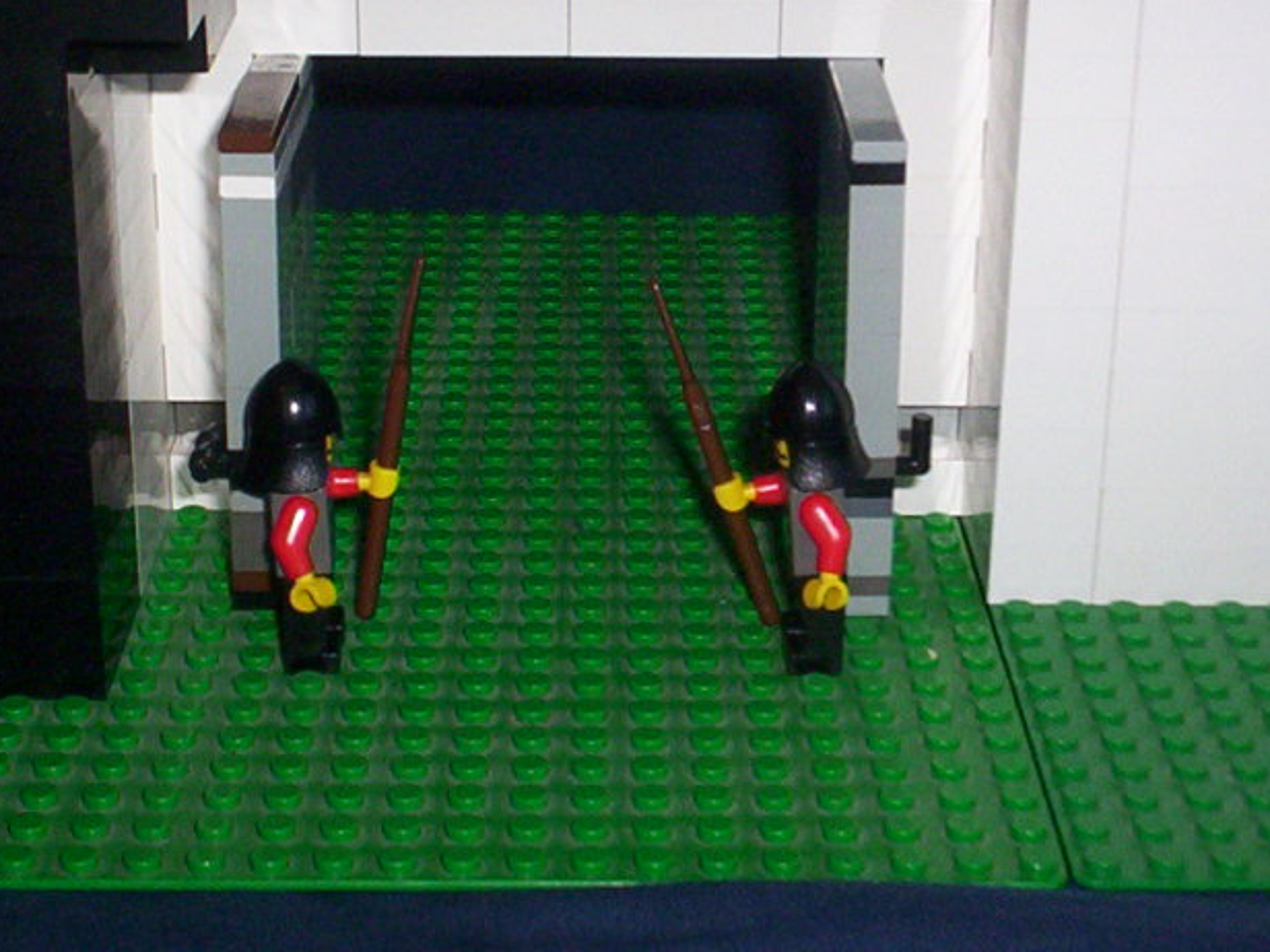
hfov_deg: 26.7
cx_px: 616
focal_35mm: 73
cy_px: 334
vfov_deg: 20.1
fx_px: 2678
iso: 140
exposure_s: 1/60
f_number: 4.5
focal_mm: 4.99
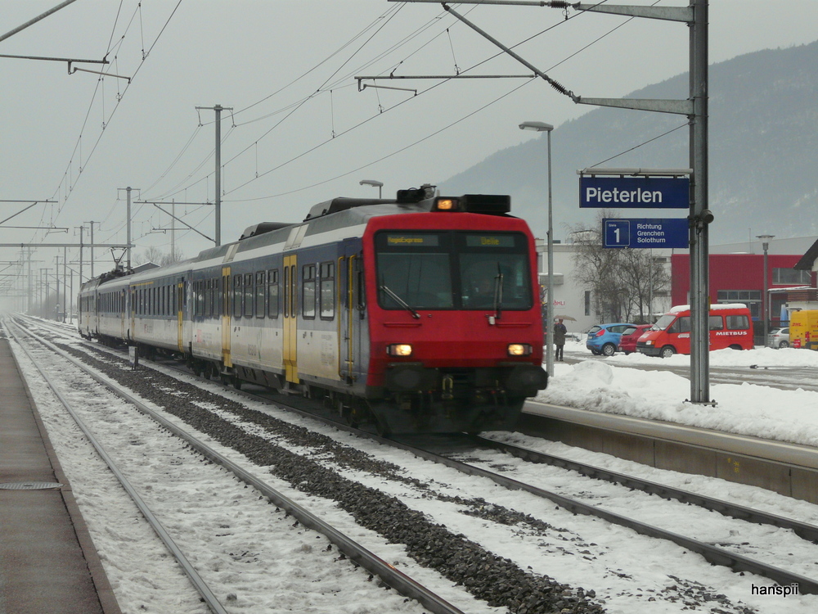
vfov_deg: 20.2
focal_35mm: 73
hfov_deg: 26.7
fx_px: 1725
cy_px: 307
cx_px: 409
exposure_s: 1/200
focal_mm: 12
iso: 100
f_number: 5
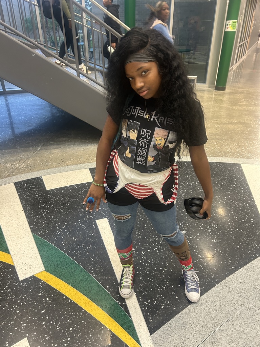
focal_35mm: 26
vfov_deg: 67.3
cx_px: 130
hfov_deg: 53.1
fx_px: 260
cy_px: 174
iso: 320
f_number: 1.5
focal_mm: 5.7
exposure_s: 1/60
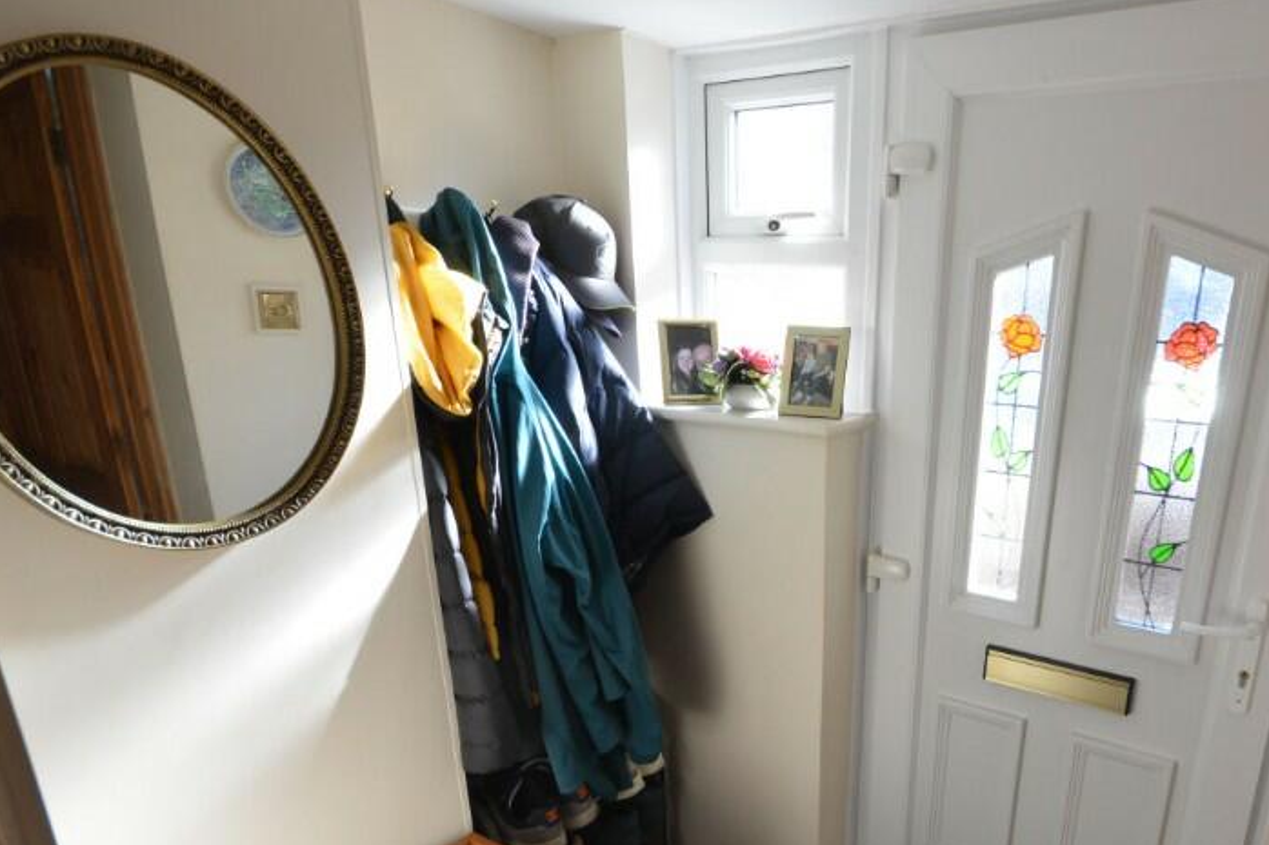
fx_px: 775
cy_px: 572
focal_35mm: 22
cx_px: 836
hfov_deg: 76.3
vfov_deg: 55.8
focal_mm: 10
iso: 400
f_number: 8
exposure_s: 1/30
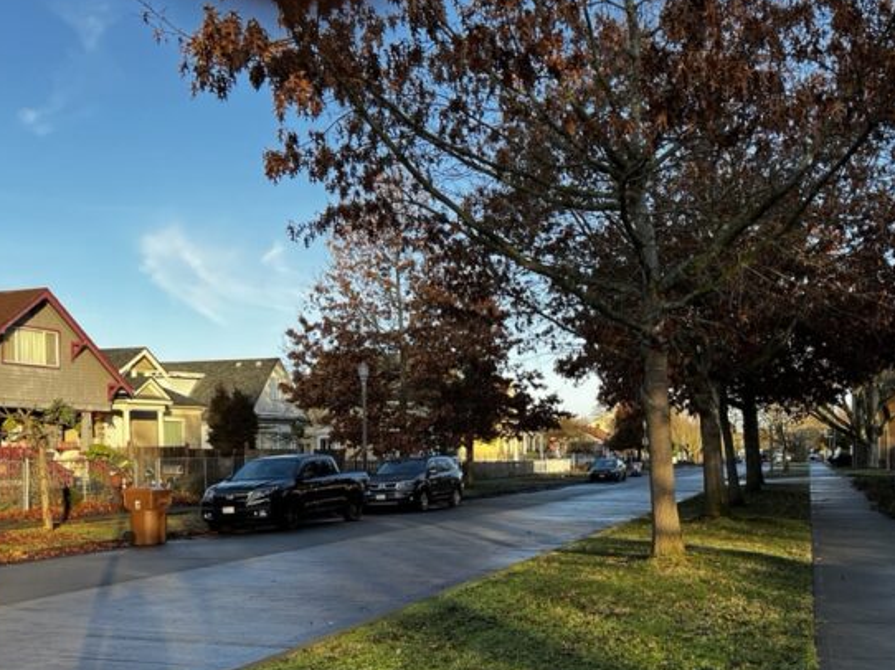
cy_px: 439
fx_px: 982
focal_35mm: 38
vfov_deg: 37.3
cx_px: 581
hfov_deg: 48.3
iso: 50
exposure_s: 1/574
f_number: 1.6
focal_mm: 5.1
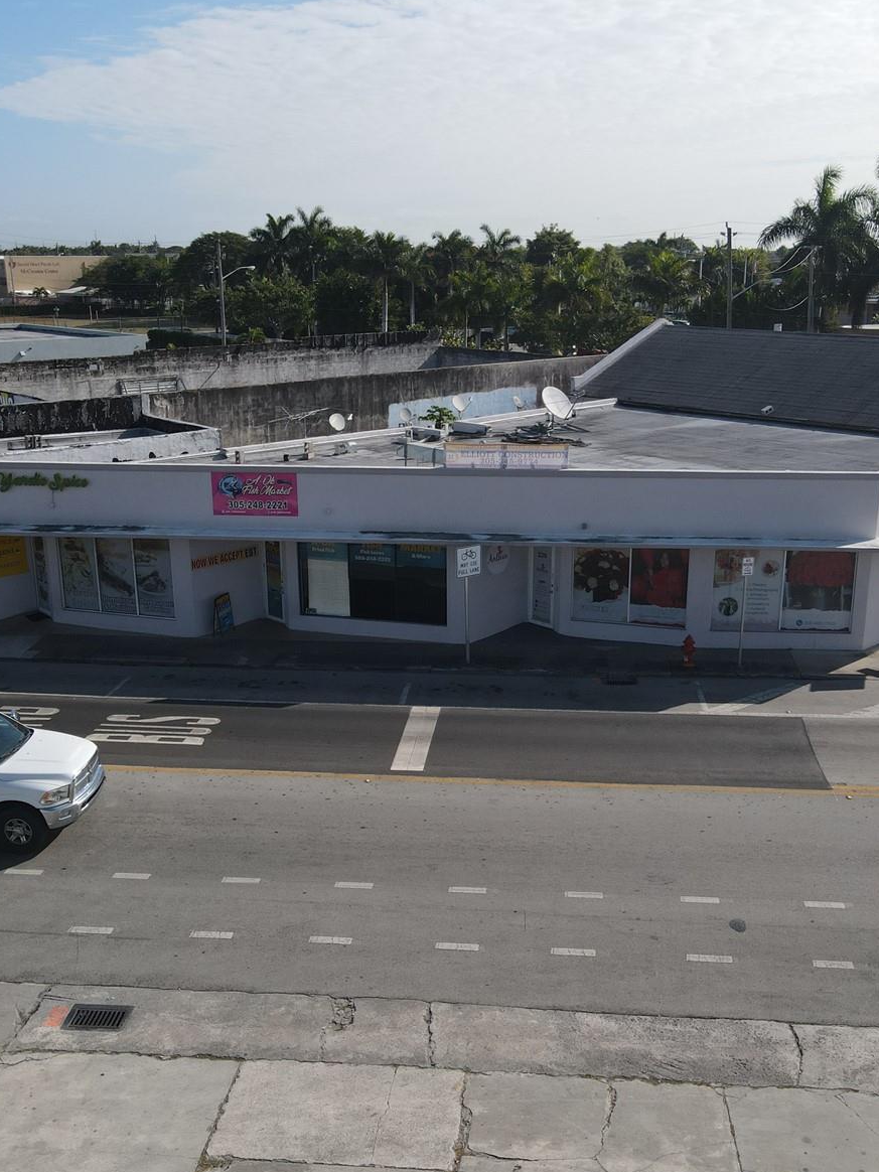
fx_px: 1117
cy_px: 583
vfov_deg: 55.4
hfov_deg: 42.9
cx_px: 471
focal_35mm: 33
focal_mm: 4.5
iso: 100
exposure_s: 1/1000
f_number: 2.8
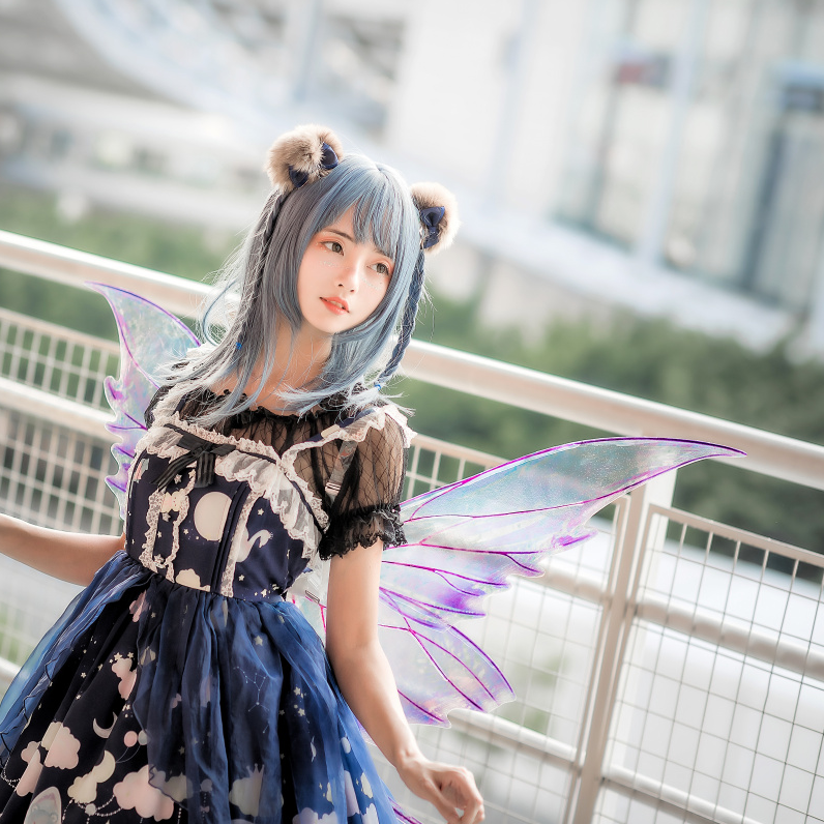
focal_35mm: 109
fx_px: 2935
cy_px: 410
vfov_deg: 16.0
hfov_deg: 16.0
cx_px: 327
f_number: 2.2
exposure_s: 1/250
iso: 100
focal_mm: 85
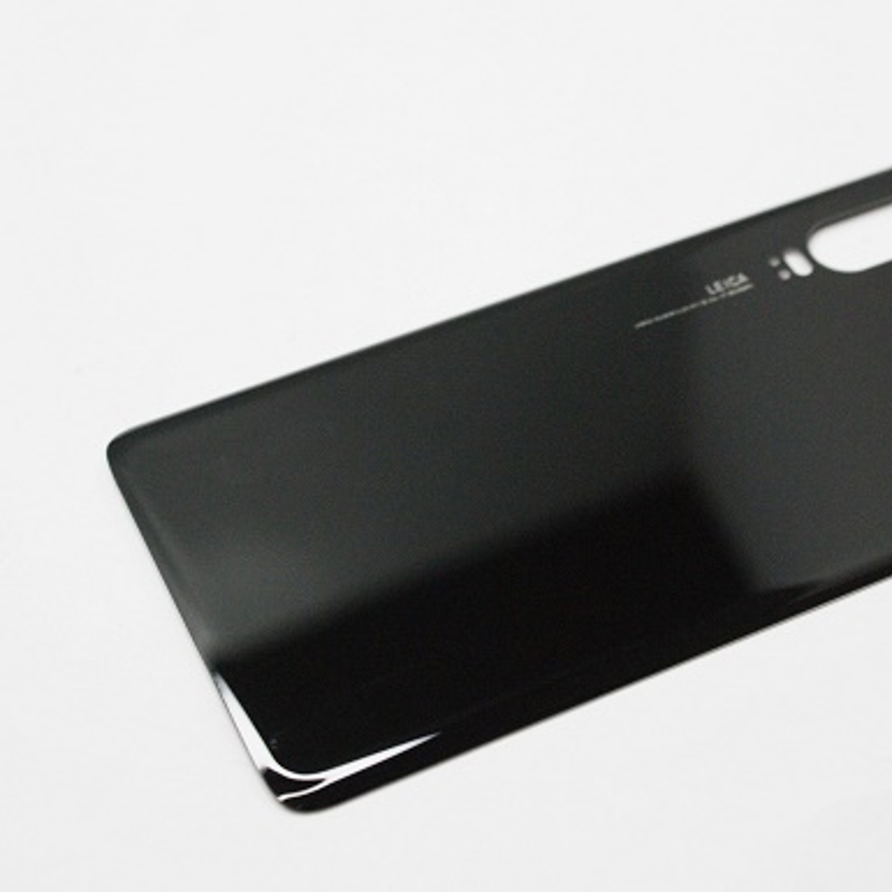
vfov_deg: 22.5
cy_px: 444
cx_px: 636
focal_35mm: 77
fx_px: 2245
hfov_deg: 22.3
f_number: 5.6
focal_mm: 40
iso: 1600
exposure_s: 1/320
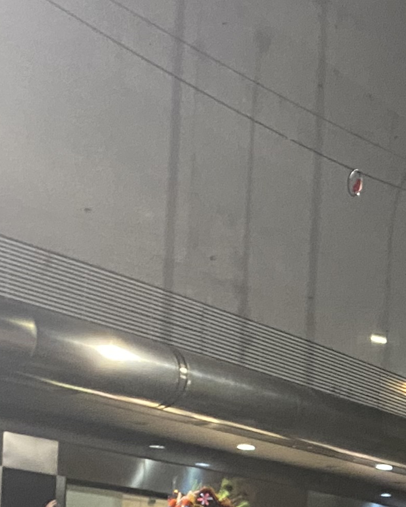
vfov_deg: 17.5
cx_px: 810
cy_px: 630
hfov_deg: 12.9
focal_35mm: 104
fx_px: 1562
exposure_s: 1/50
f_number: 1.8
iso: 250
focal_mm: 4.25
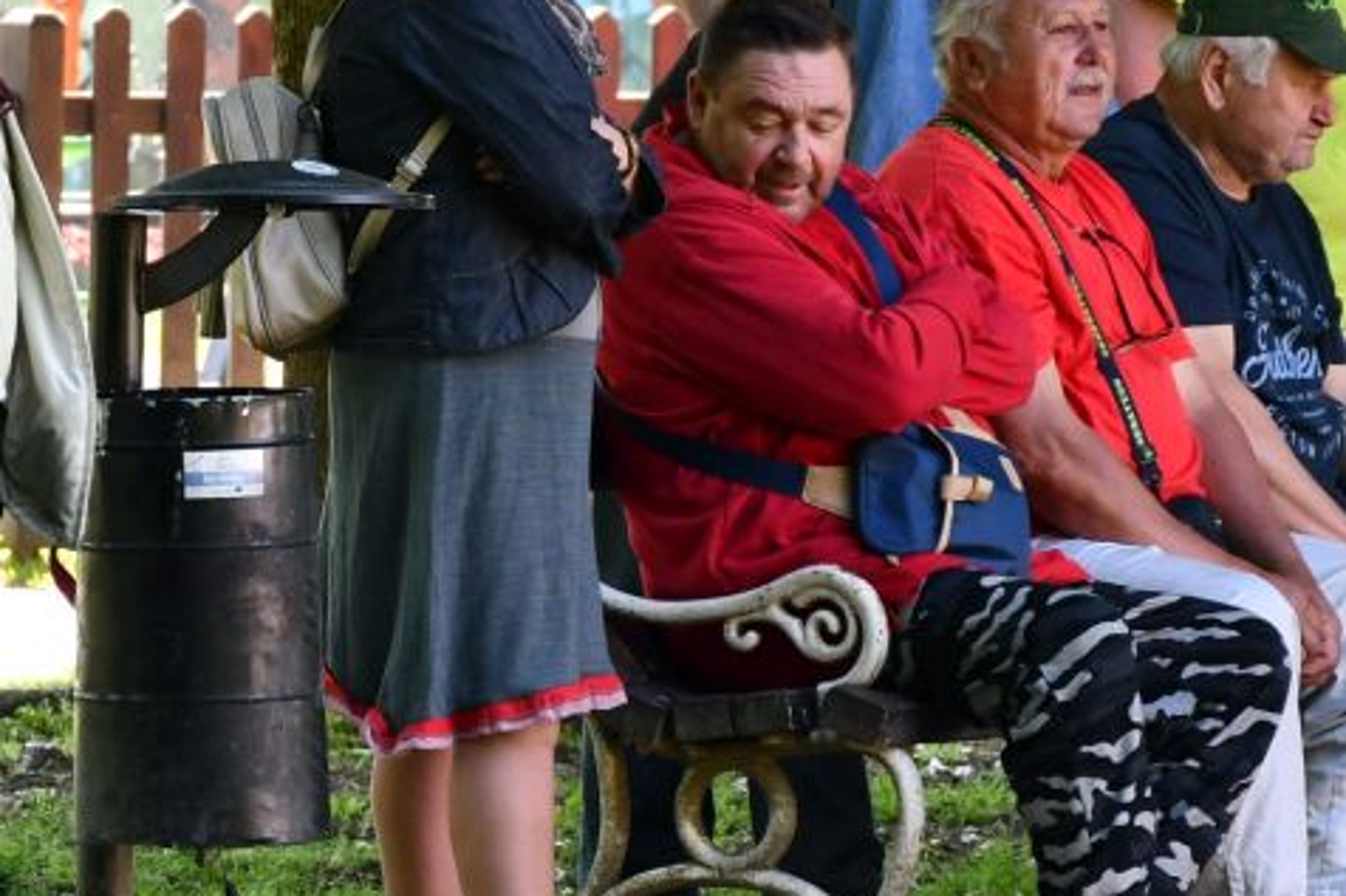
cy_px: 415
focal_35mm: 454
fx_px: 16968
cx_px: 679
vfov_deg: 3.0
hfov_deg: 4.5
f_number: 5.6
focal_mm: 100
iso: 720
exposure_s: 1/250
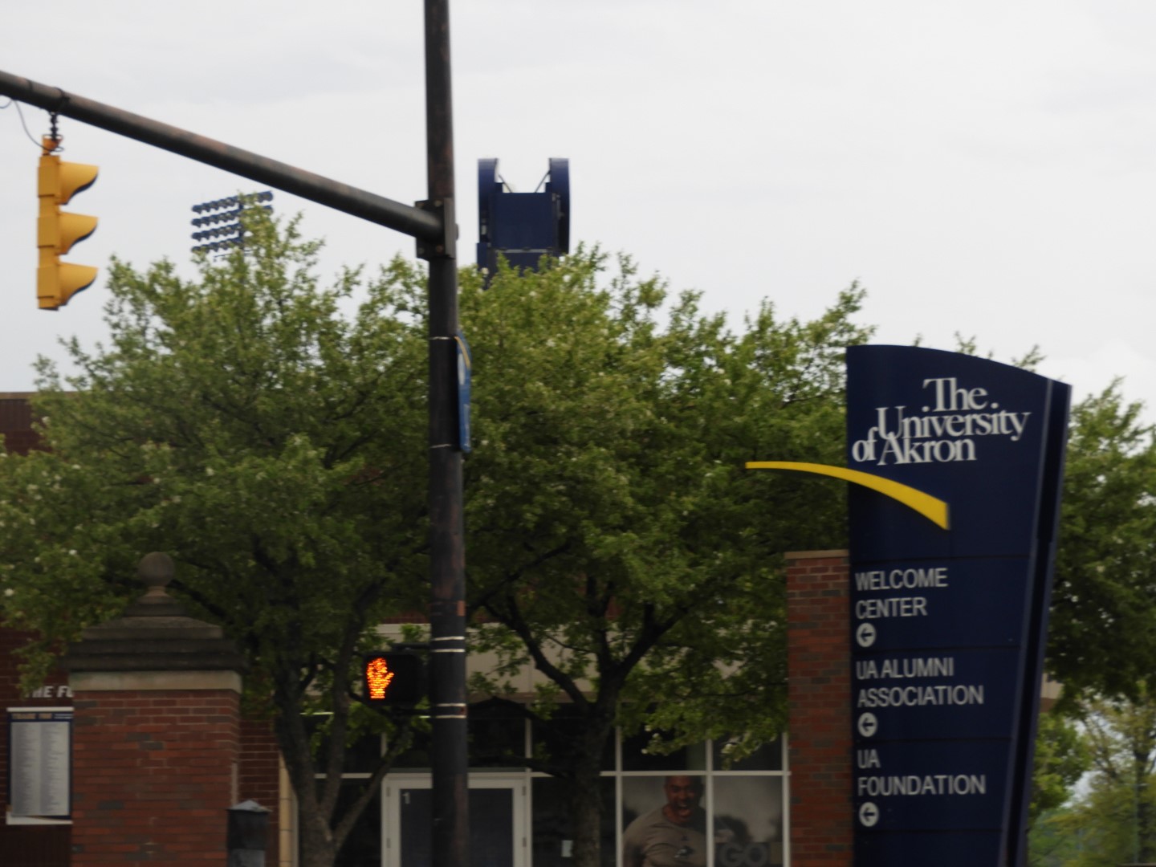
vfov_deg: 11.9
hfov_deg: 15.8
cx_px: 578
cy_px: 434
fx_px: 4174
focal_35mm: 125
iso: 100
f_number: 5
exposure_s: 1/200
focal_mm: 22.4
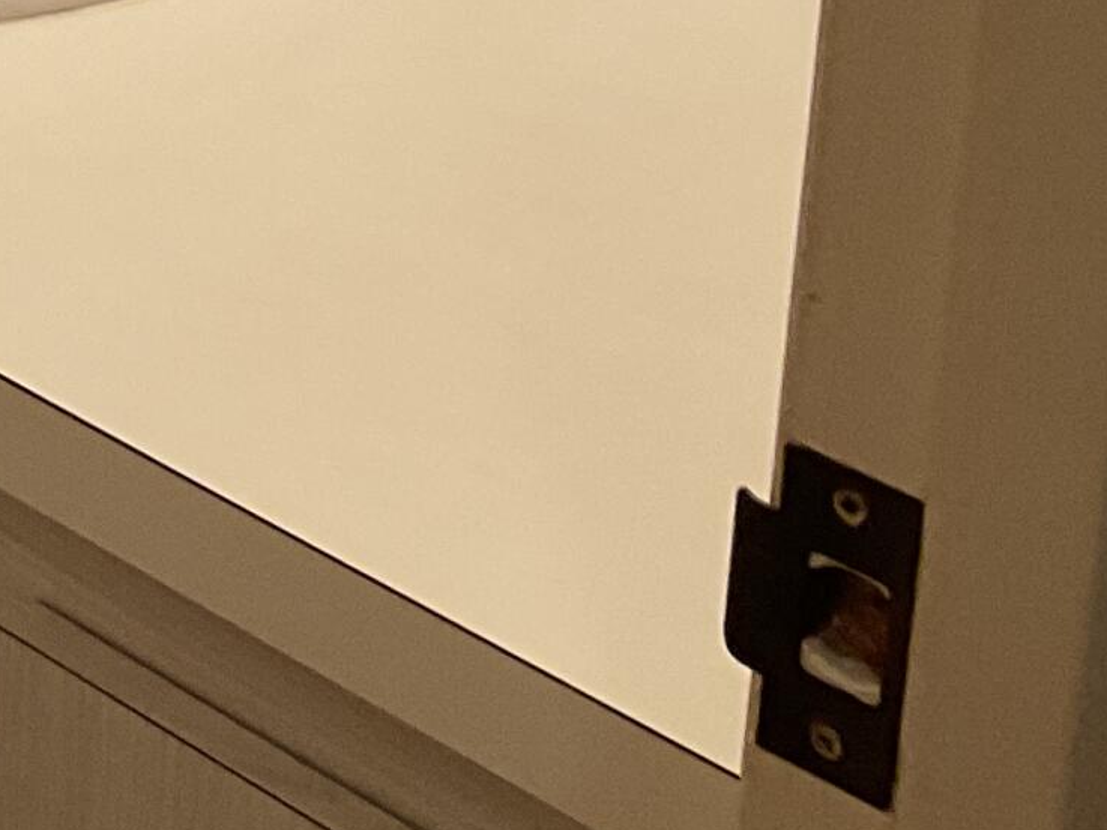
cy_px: -788
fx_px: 3774
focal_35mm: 118
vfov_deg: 11.4
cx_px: -793
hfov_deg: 14.9
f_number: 1.8
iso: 64
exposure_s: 1/60
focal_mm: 3
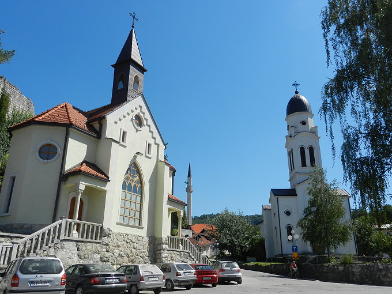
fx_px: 328
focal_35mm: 29
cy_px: 147
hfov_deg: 61.7
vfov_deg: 48.2
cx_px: 196
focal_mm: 5.1
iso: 160
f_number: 3.6
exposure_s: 1/1600
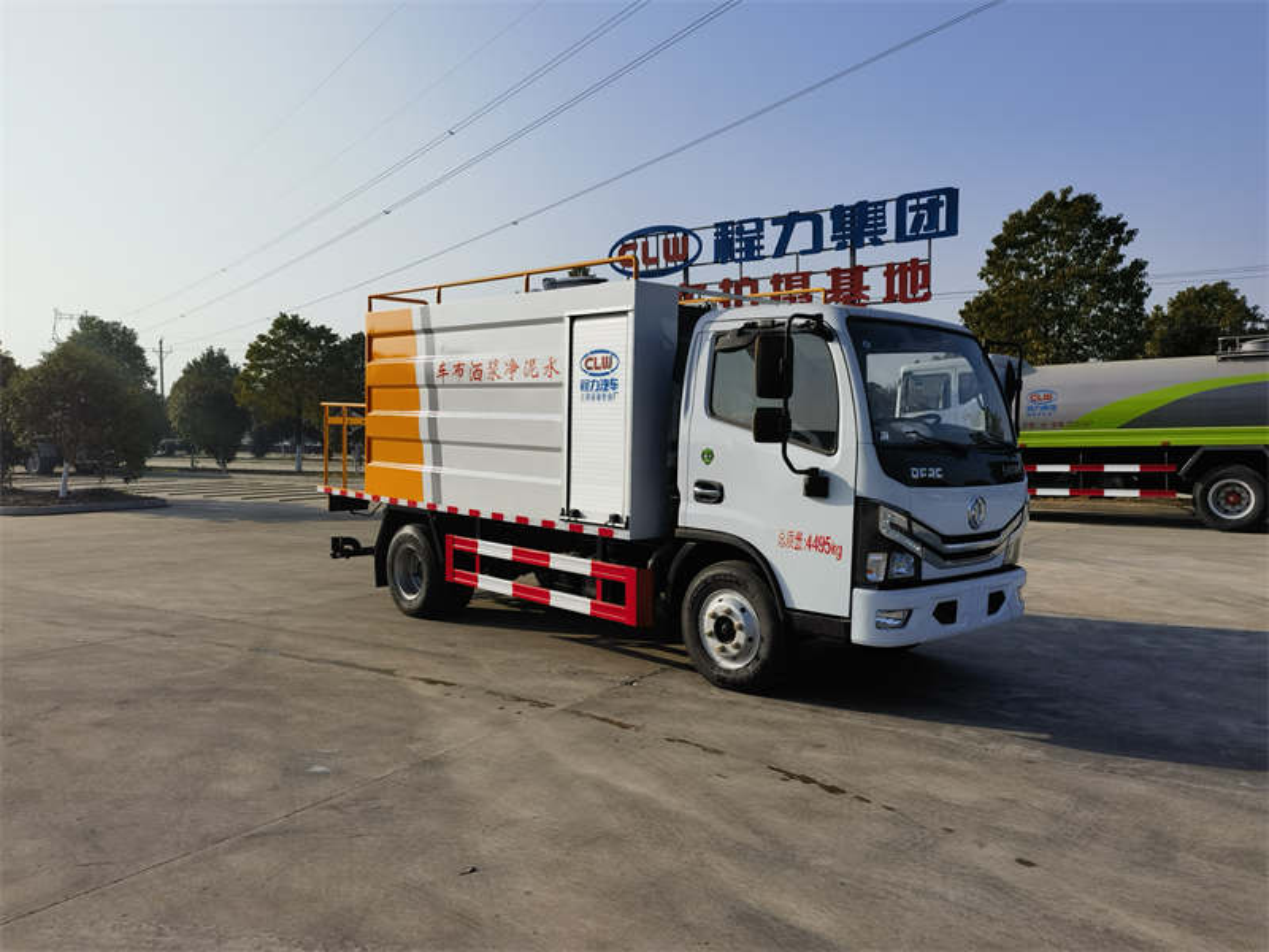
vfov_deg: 51.4
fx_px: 990
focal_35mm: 27
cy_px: 476
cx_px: 634
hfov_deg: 65.3
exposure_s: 1/6250
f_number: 1.9
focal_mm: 6.67
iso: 50
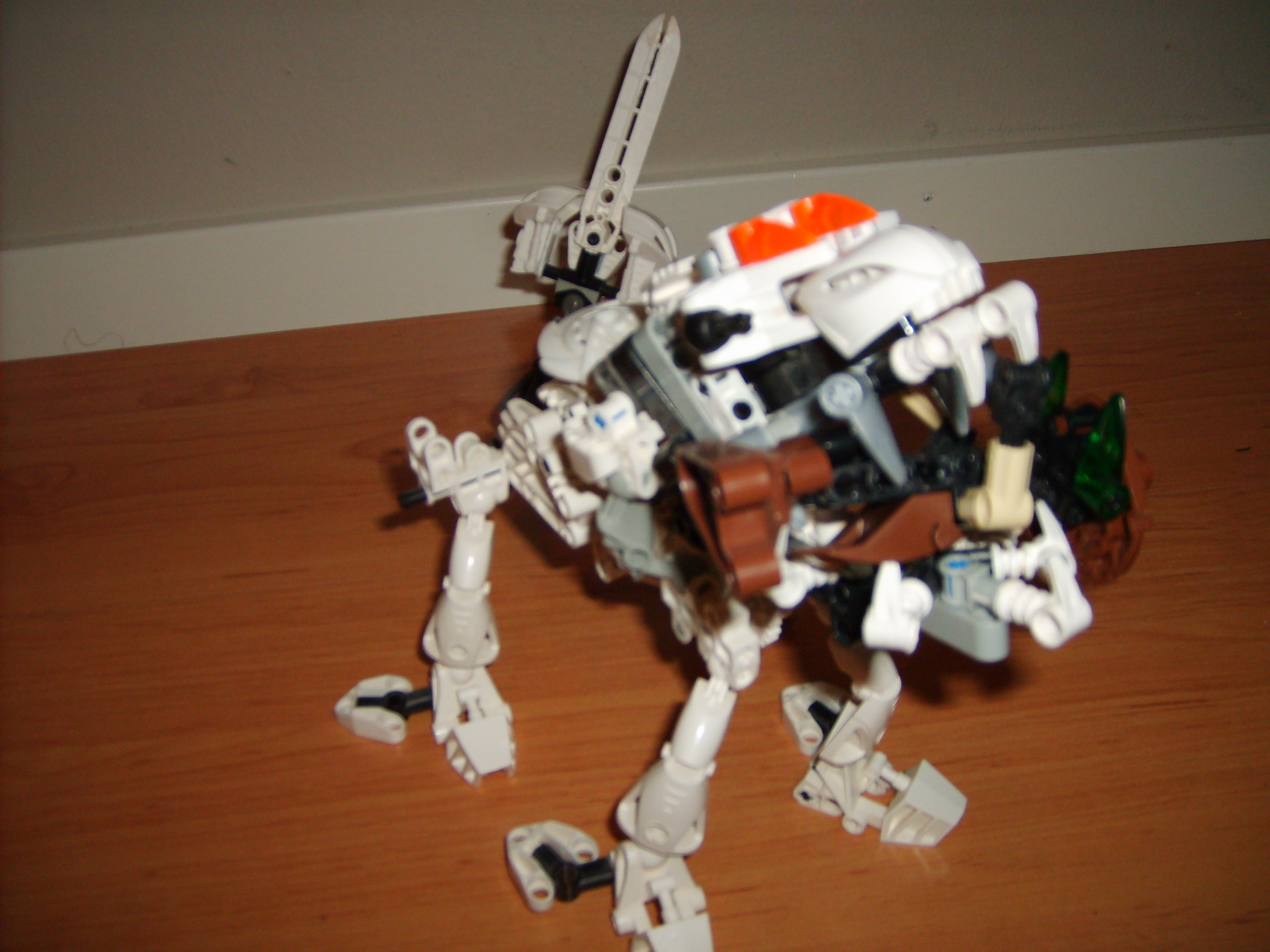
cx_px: 635
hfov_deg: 52.6
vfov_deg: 40.7
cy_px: 476
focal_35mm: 35
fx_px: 1284
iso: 100
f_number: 2.8
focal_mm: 5.8
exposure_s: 1/45
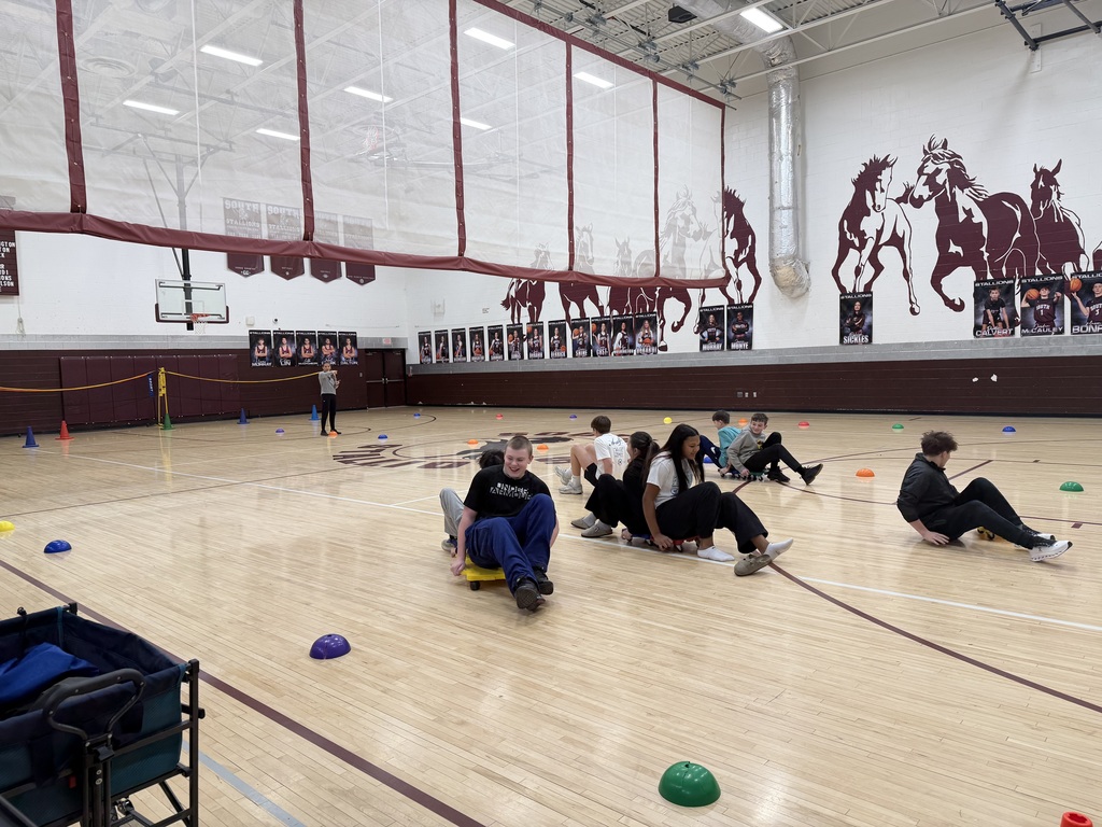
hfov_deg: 71.6
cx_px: 551
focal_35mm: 24
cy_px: 414
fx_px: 764
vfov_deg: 56.8
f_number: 1.78
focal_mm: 6.76
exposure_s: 1/121
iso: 80
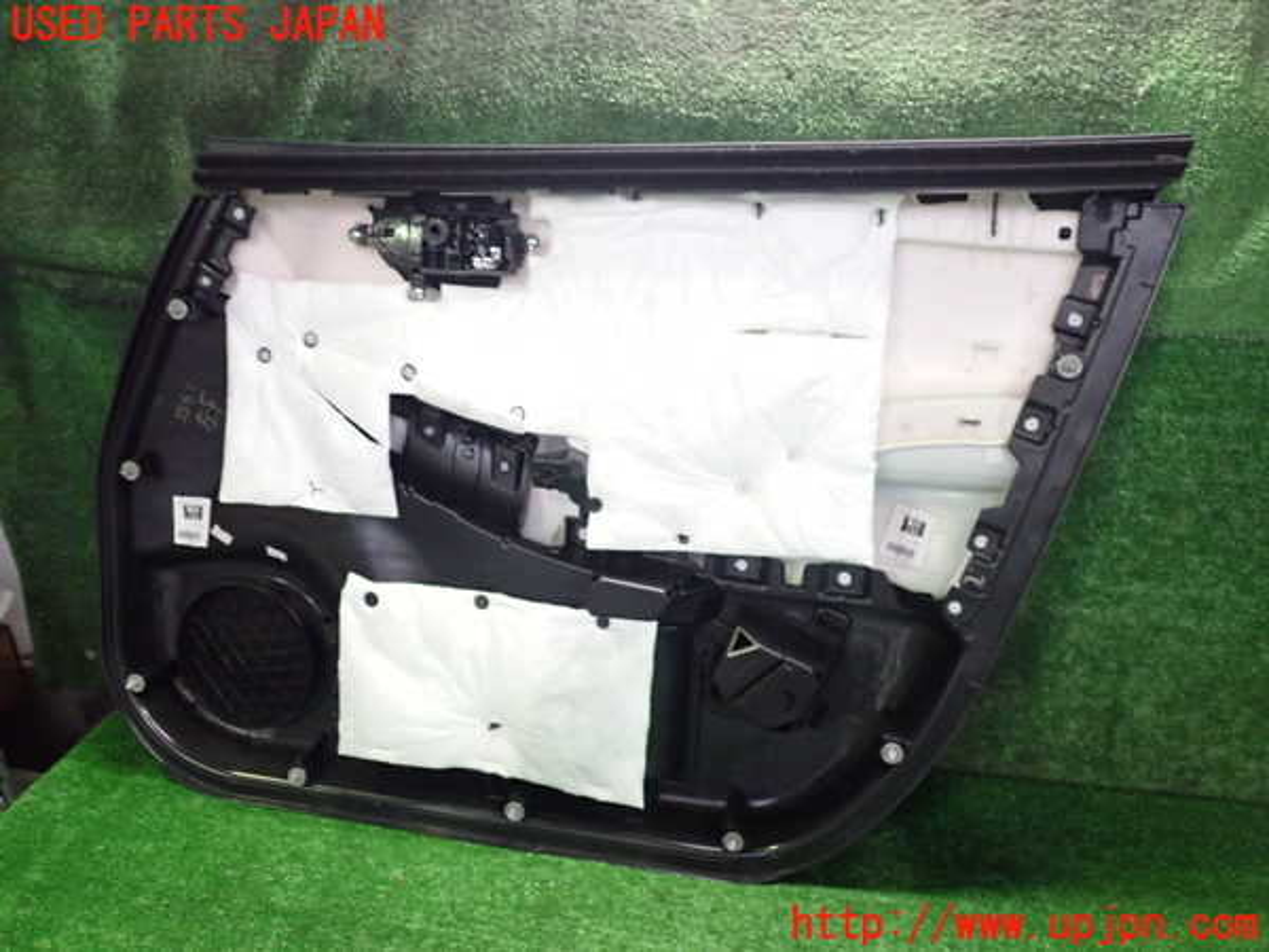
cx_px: 634
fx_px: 1100
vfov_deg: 46.8
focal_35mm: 30
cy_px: 476
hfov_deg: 60.0
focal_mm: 5.4
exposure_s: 1/30
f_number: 2.3
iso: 640
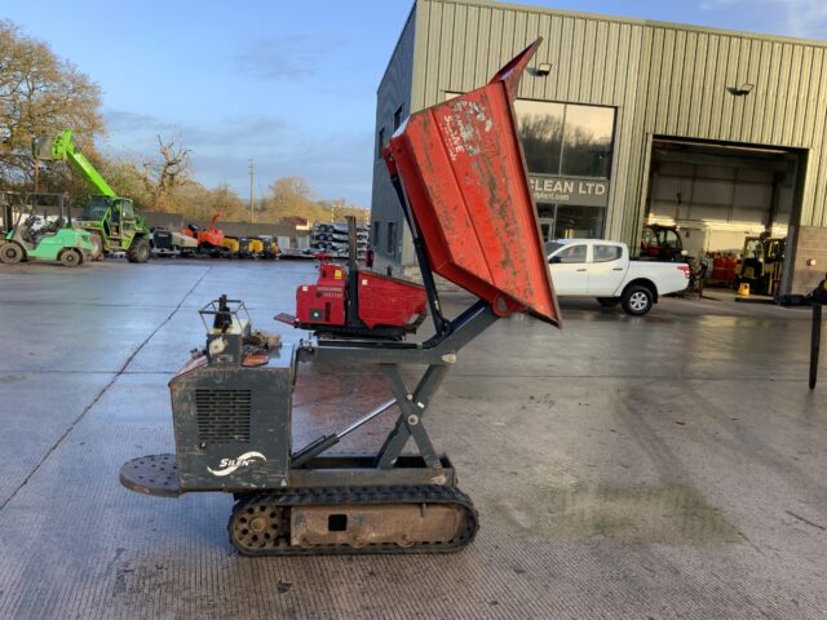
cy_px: 310
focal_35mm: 29
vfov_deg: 48.2
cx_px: 414
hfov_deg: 61.7
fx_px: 693
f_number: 1.8
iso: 16
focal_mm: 3
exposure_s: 1/215
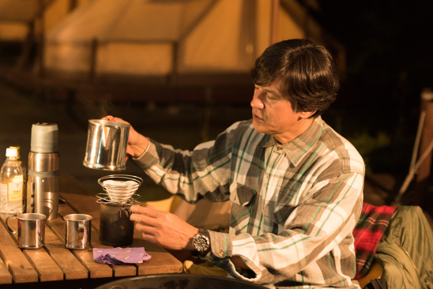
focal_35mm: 73
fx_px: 878
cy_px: 144
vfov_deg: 18.7
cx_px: 191
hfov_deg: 27.7
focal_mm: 50
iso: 1600
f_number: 1.8
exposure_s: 1/13
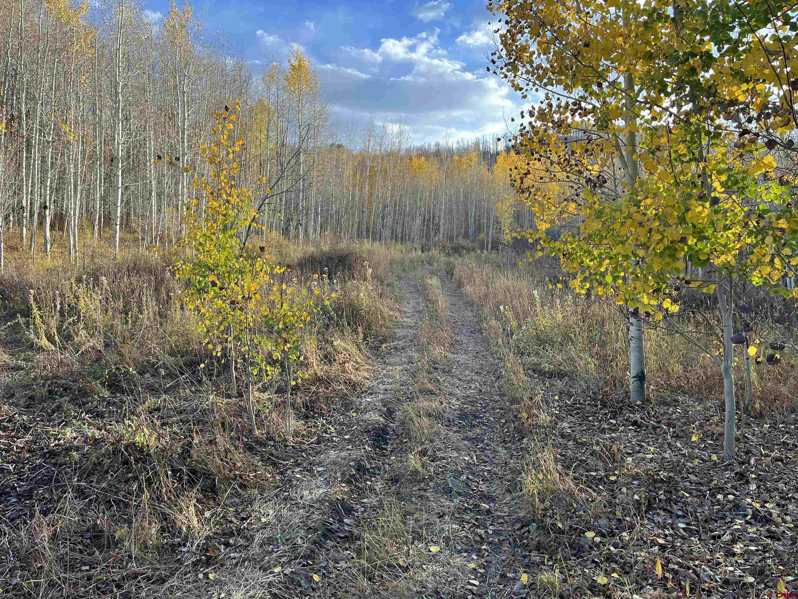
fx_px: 599
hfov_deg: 67.3
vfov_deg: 53.1
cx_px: 399
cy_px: 300
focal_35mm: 26
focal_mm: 5.1
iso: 50
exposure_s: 1/499
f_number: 1.6
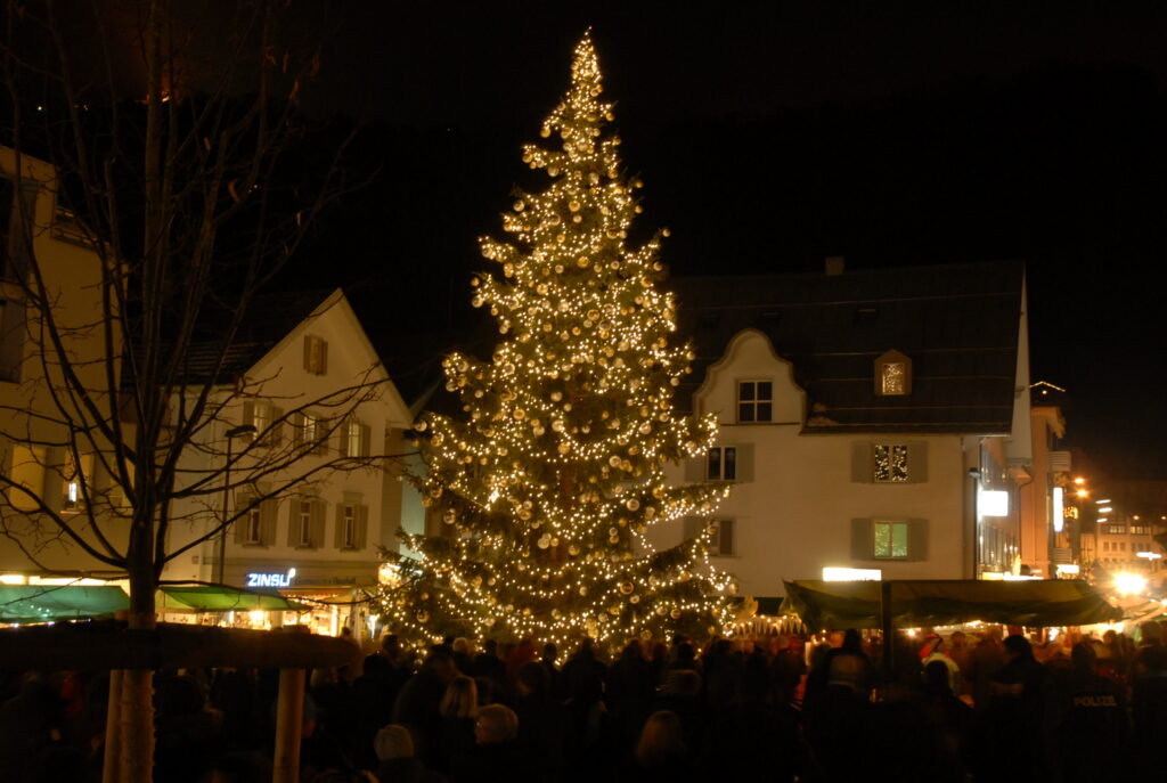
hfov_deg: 47.8
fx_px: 1315
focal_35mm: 40
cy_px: 392
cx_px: 584
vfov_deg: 33.1
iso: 400
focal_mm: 27
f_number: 7.1
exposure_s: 2
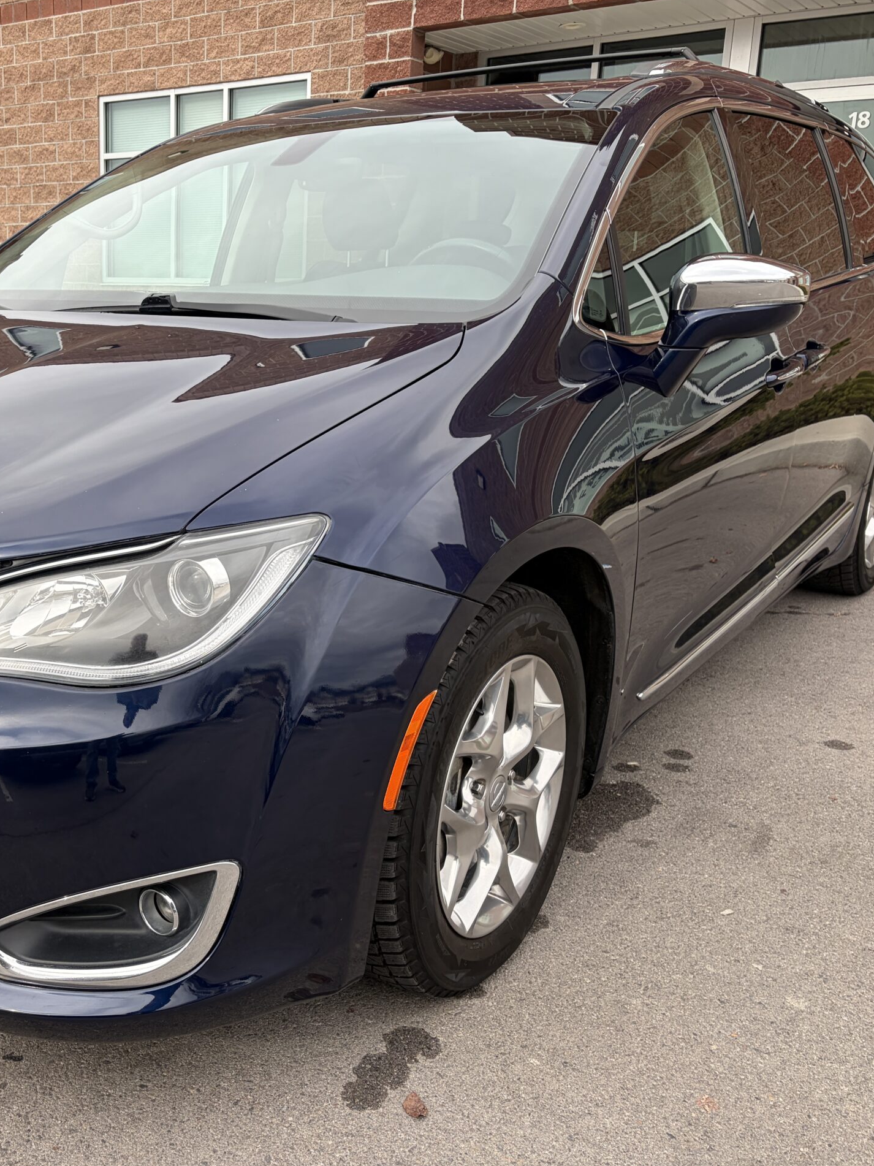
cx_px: 240
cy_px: 584
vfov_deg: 52.6
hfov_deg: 39.8
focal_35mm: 35
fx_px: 1179
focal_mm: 5.96
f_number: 1.6
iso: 50
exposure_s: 1/660
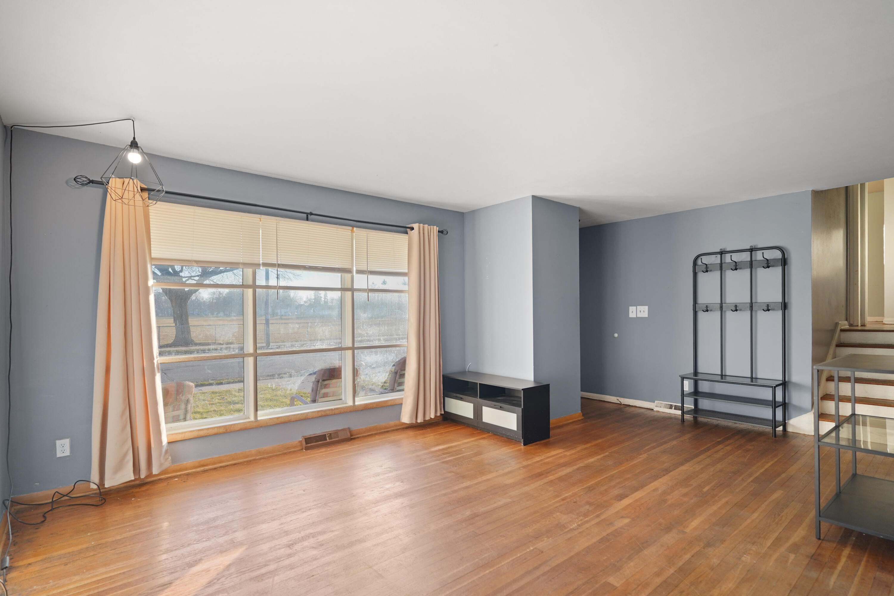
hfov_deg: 90.0
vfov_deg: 67.4
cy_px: 298
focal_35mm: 18
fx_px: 447
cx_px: 447
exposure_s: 1/15
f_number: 2.8
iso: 400
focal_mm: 18
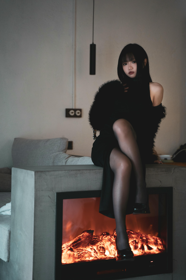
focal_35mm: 75
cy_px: 140
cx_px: 93
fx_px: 581
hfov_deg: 18.2
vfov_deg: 27.0
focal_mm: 75
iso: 2000
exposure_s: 1/125
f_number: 2.8
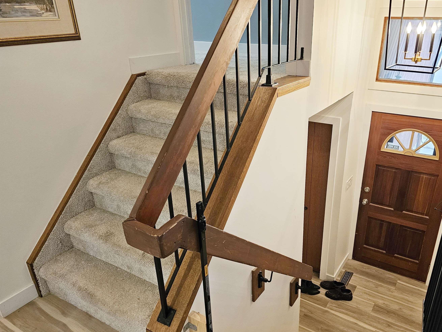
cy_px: 183
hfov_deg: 64.9
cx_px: 259
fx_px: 345
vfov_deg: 51.3
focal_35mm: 27
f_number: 1.7
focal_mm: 6.3
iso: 400
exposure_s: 1/120
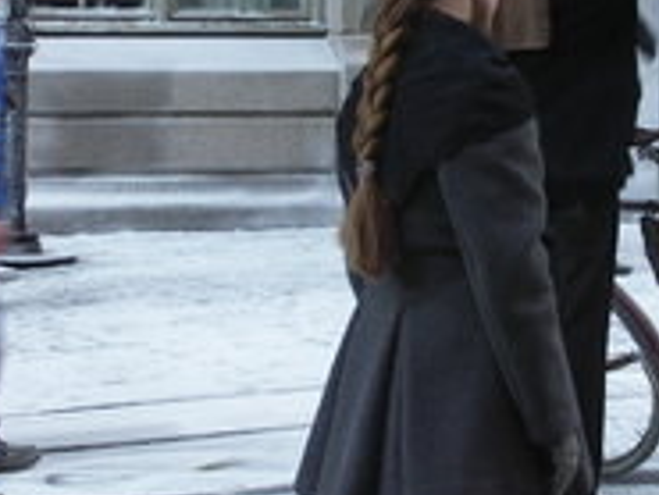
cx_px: 472
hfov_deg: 11.7
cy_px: 221
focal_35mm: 168
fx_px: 3200
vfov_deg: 8.8
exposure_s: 1/20
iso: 100
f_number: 4.5
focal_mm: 16.7
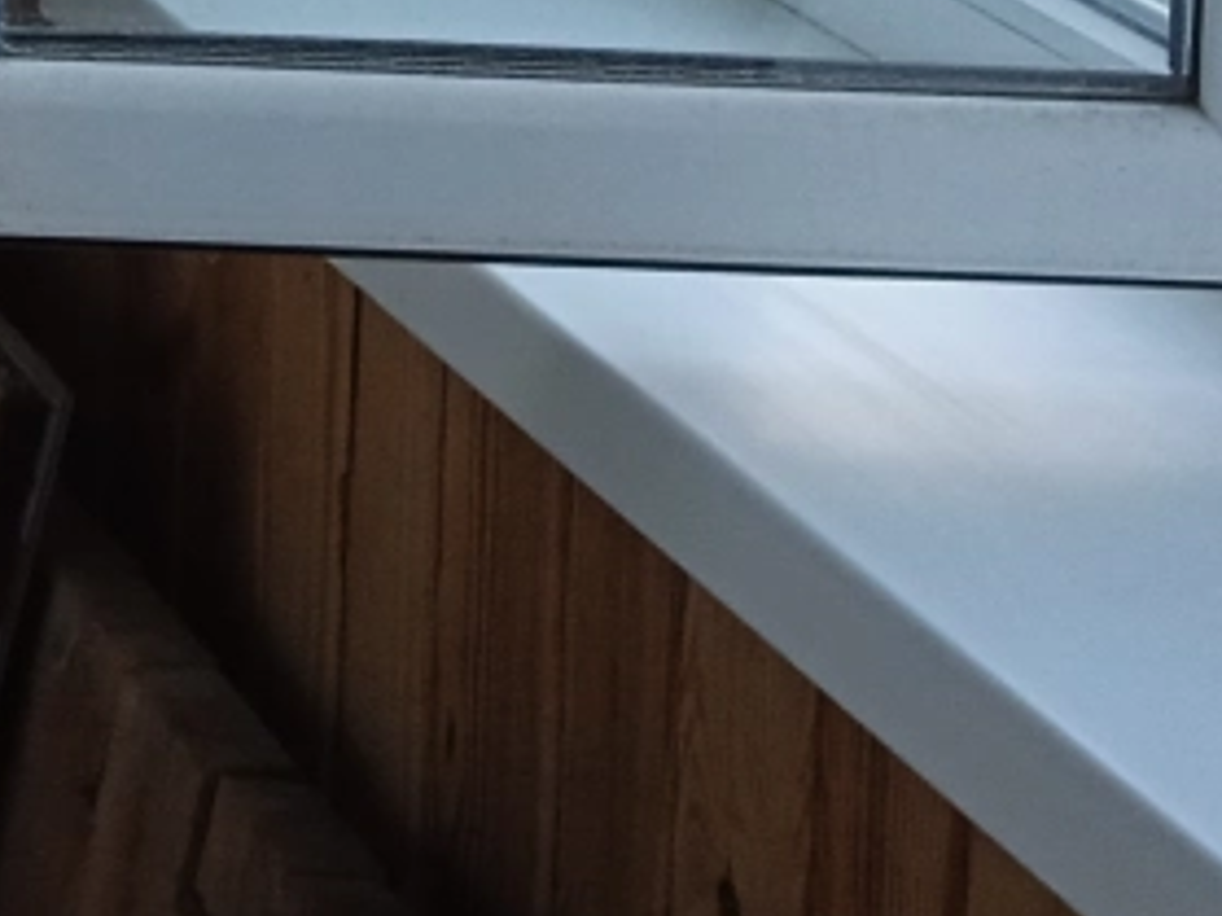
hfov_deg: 15.3
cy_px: -1032
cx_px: -48
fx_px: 4446
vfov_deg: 10.6
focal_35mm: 126
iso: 153
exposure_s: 1/50
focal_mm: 3.43
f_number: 2.2
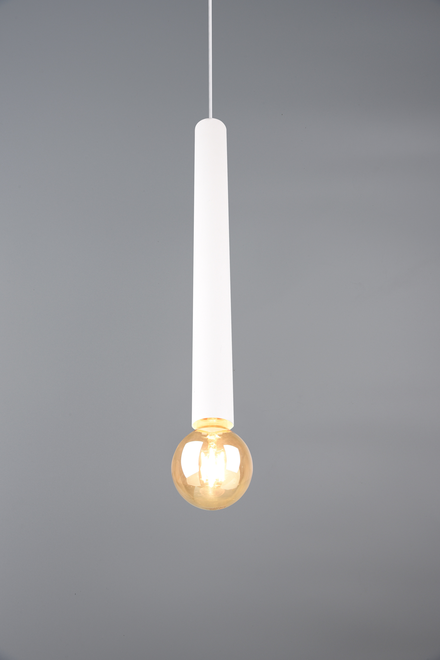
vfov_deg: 58.7
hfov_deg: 41.1
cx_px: 220
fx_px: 586
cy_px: 330
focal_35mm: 32
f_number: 11
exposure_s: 1/8
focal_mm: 32
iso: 100
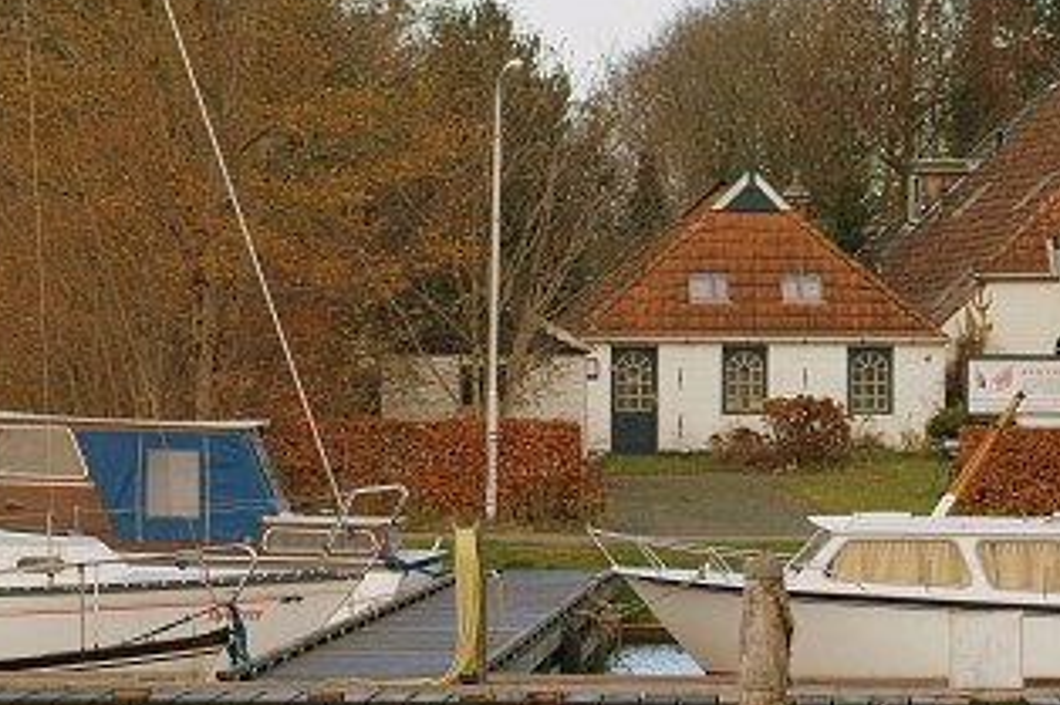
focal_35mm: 211
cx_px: 662
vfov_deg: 6.5
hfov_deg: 9.8
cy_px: 400
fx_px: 6209
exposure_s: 1/125
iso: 400
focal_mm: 98
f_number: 8
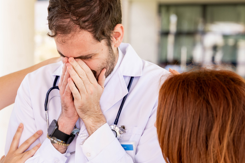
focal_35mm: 103
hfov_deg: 19.6
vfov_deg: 13.3
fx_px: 700
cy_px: 118
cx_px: 33
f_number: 2.8
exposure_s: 1/250
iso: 100
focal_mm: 50.4
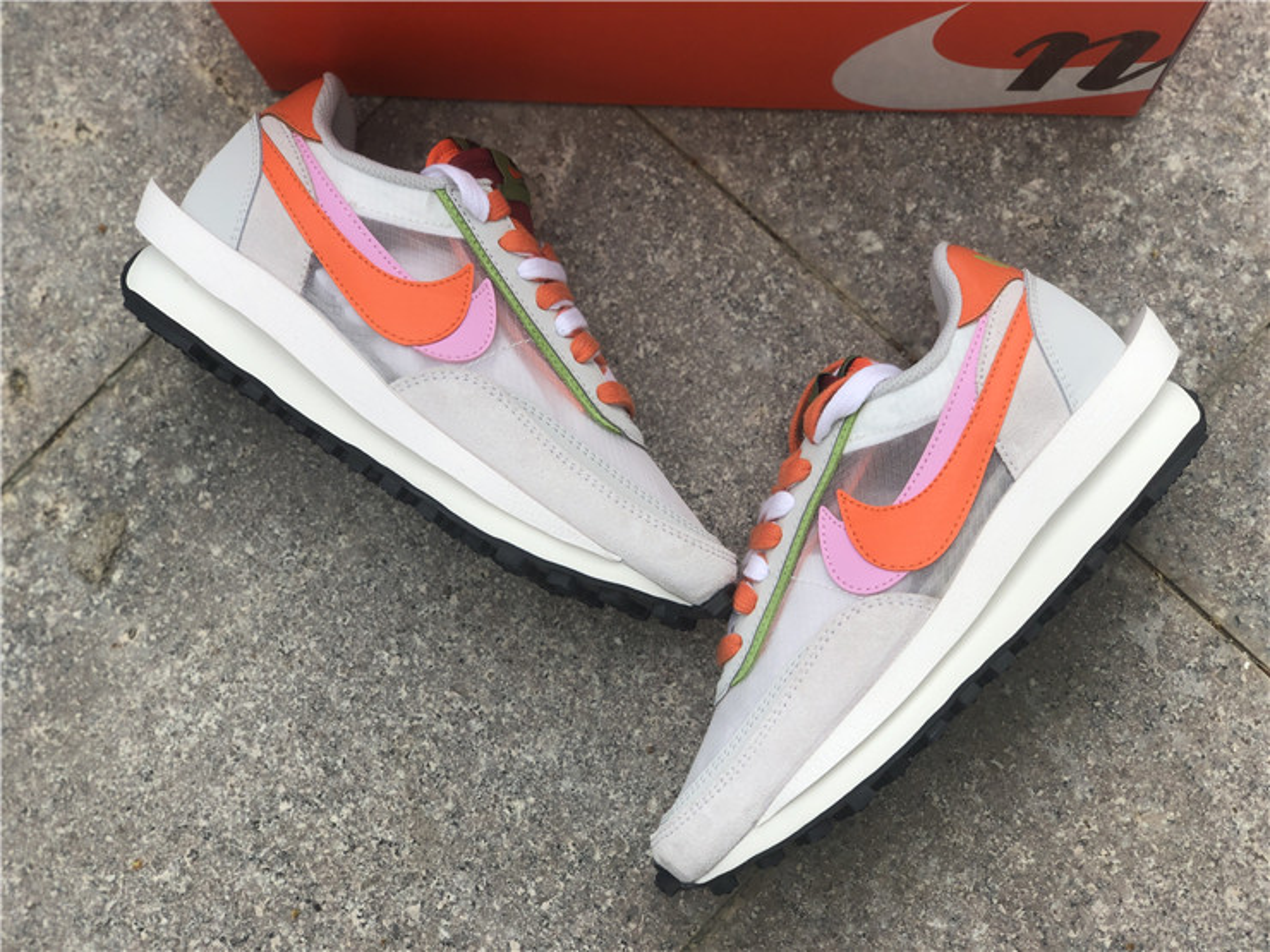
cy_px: 476
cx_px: 635
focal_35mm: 52
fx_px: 1908
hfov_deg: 36.8
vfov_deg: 28.0
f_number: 2.4
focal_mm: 6
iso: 16
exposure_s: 1/545
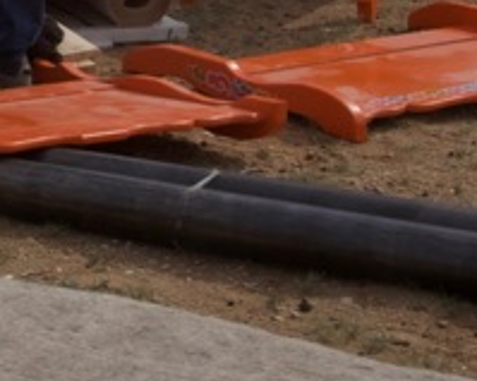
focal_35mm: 181
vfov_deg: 8.4
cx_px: -314
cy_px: -175
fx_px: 2554
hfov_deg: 10.2
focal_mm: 48
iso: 640
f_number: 13
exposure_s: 1/640
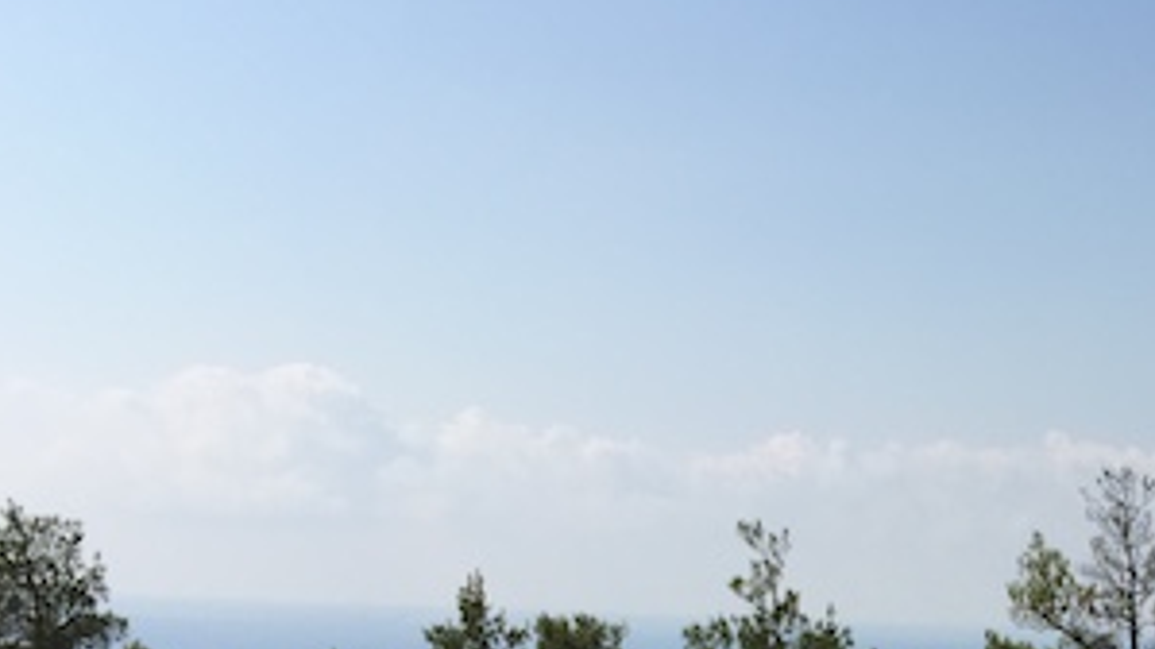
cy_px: 914
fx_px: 2266
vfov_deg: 15.3
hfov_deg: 26.6
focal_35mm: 74
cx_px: 1225
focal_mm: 4.15
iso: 32
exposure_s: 1/3049
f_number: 2.2
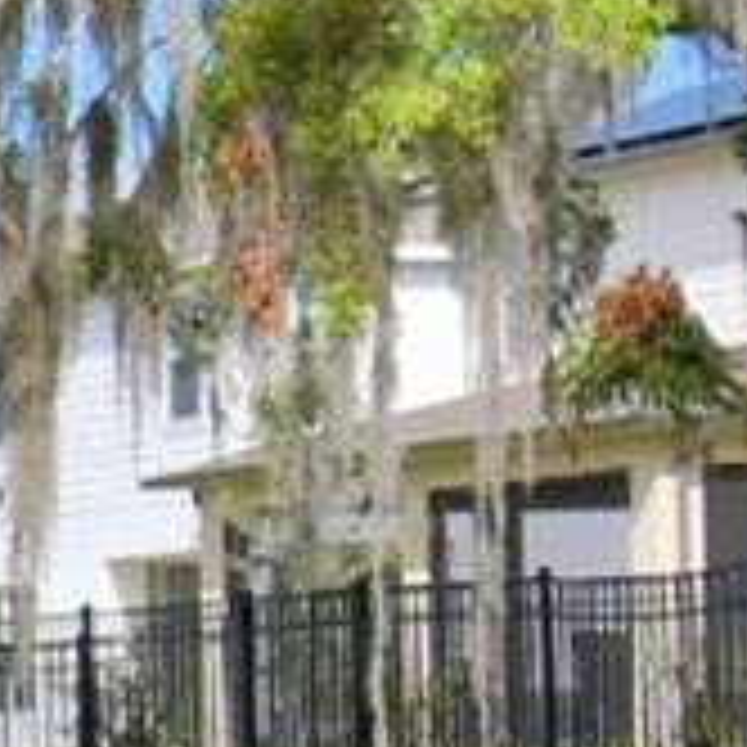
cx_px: -1778
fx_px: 5982
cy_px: 936
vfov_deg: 7.1
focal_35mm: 245
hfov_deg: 6.3
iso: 100
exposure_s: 1/1000
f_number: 5.6
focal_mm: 20
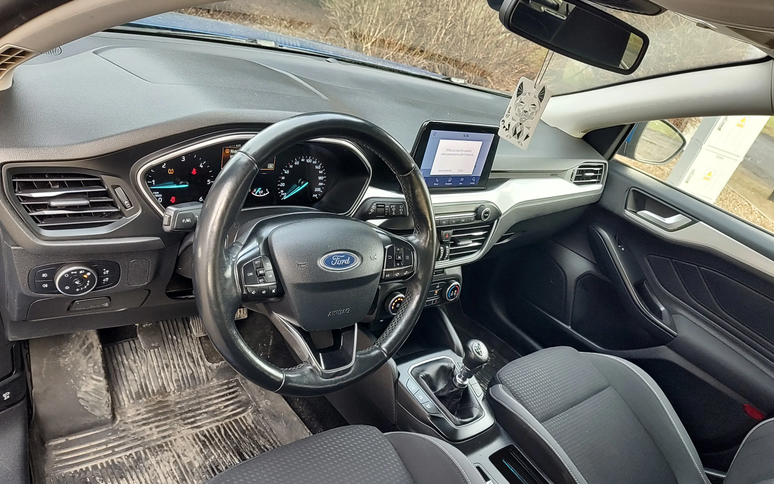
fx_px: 527
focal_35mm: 25
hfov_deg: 72.5
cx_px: 394
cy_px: 289
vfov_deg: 49.0
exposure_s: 1/100
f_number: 1.8
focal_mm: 5.56
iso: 200
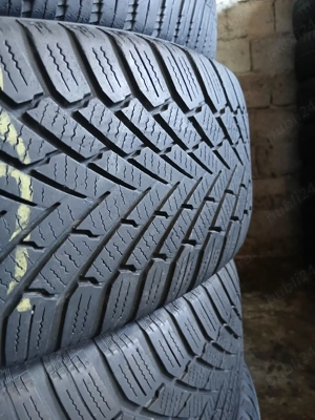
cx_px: 158
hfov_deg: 53.1
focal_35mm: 26
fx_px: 315
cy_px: 210
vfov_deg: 67.3
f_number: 1.8
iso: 500
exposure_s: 1/20
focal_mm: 3.98
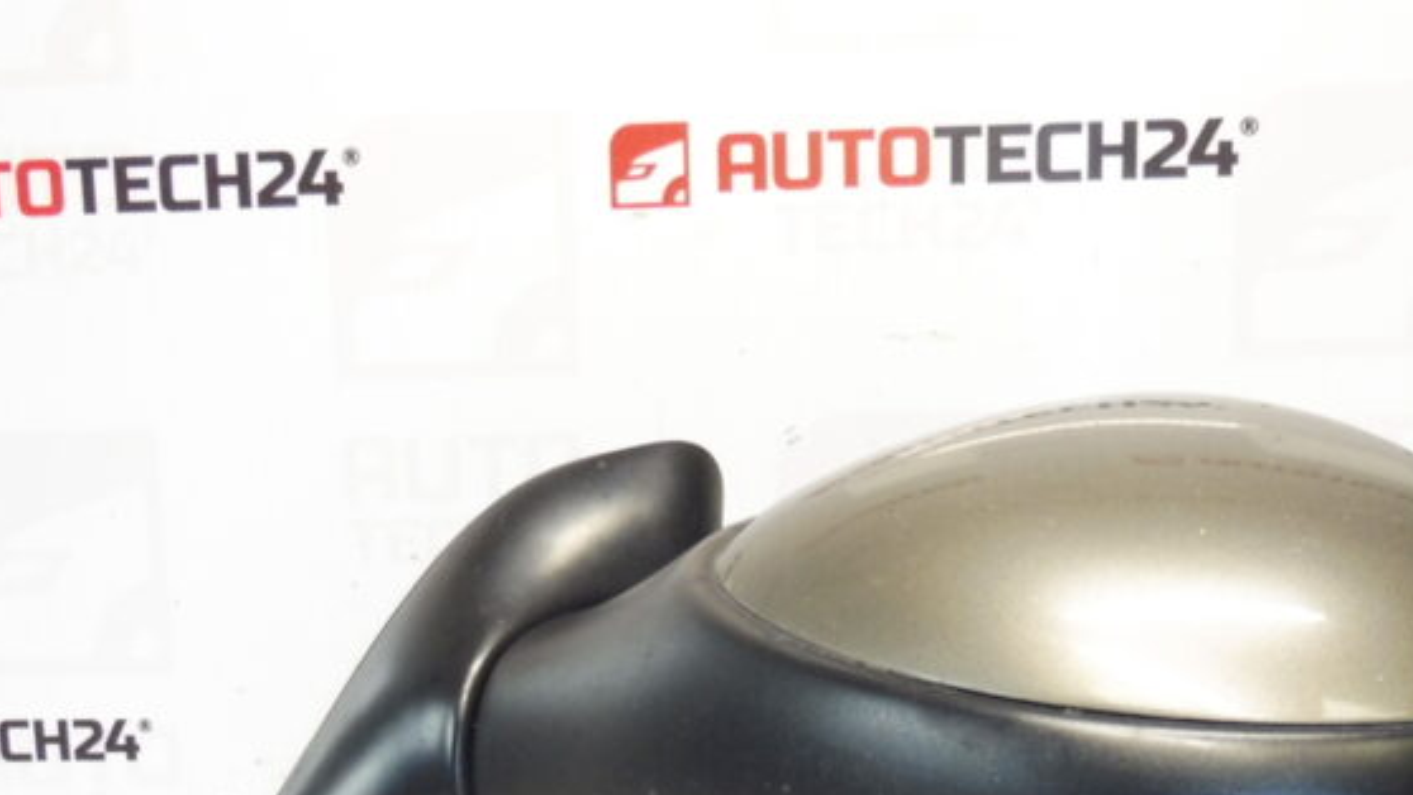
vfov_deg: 23.2
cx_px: 836
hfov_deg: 42.7
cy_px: 904
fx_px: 1799
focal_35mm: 48
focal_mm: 4.3
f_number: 3.5
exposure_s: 1/60
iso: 200
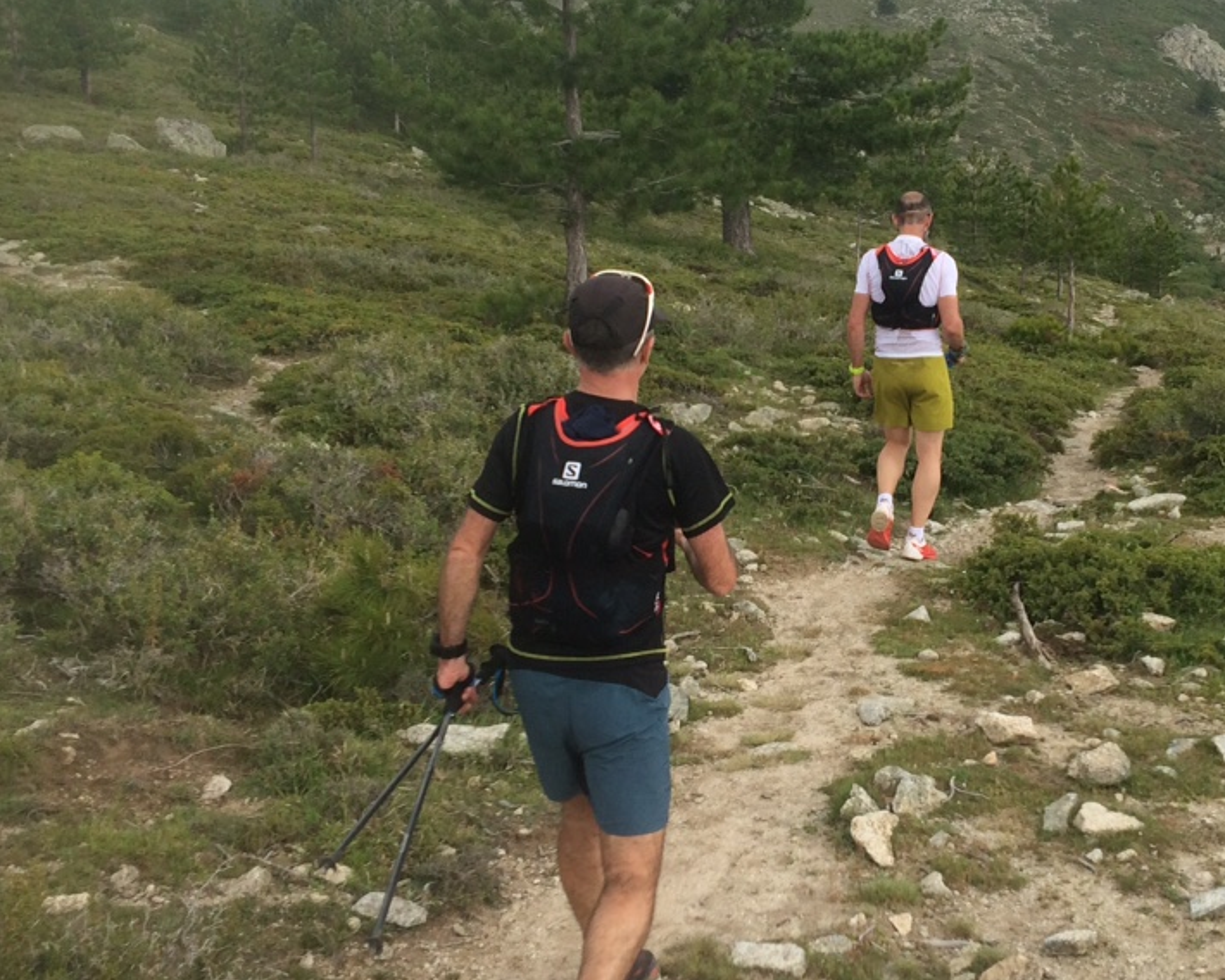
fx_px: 1849
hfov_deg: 36.1
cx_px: 852
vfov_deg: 29.6
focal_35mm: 51
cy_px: 404
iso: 32
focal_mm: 4.15
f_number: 2.2
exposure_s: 1/456
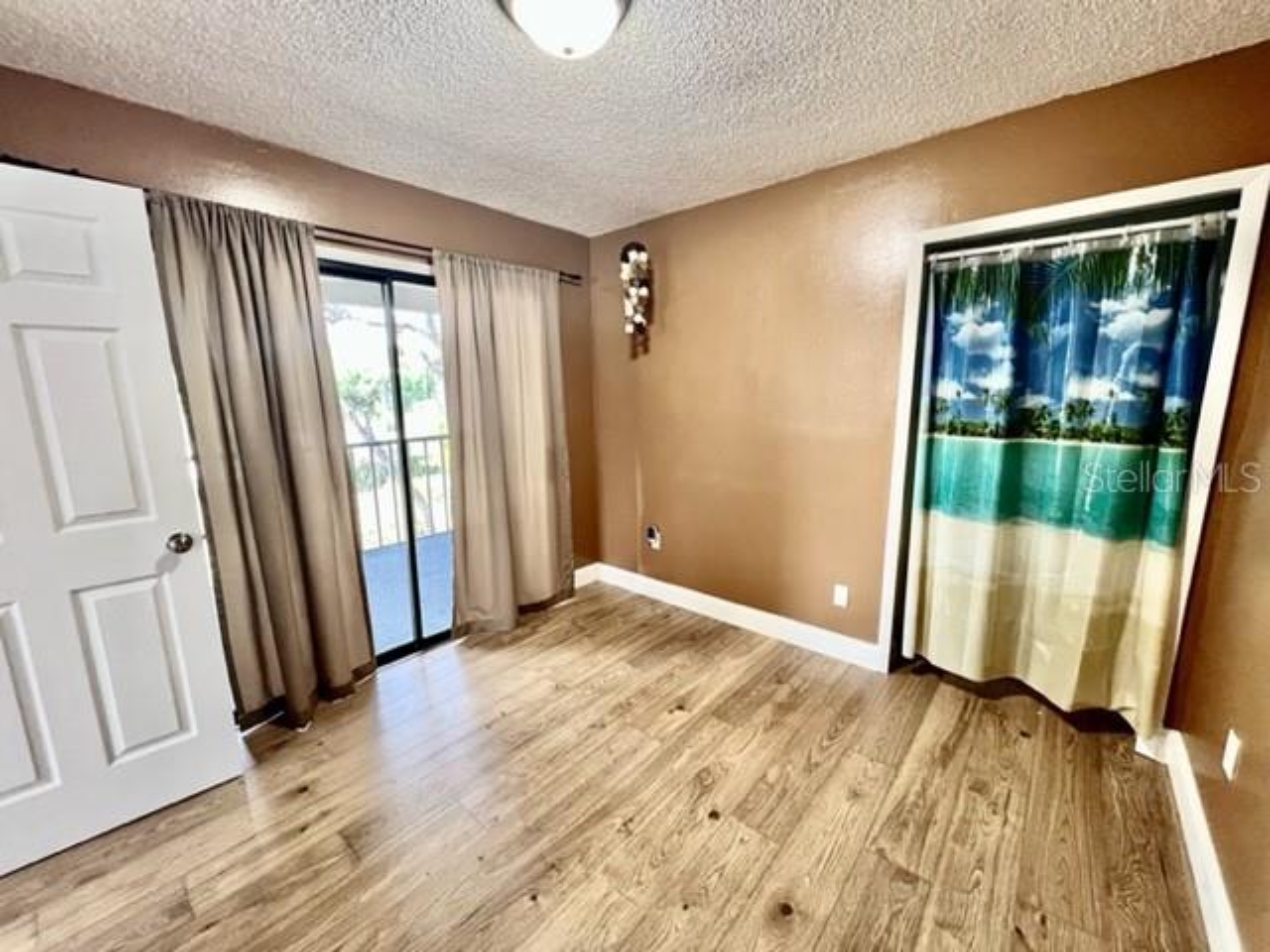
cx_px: 635
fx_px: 477
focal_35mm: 13
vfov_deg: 89.9
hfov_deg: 106.2
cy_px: 476
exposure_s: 1/60
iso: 160
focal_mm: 1.57
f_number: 1.8
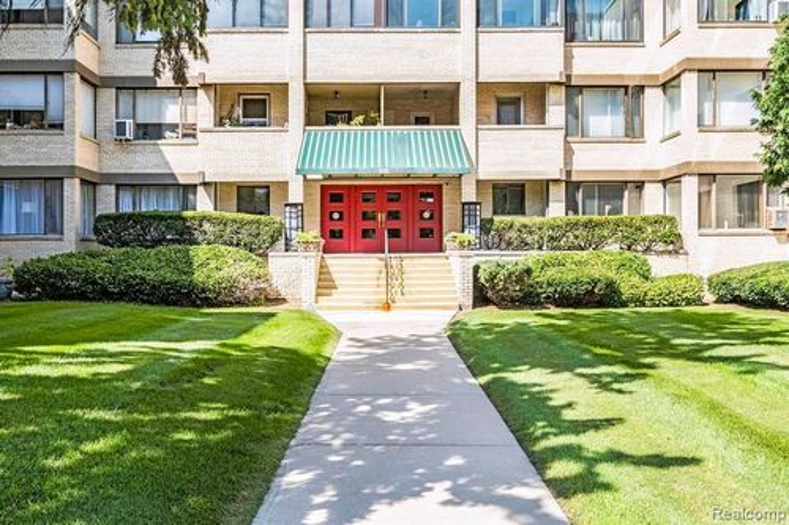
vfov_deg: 43.6
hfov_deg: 61.9
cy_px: 262
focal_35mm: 30
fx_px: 657
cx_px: 394
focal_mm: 20
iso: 1000
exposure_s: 1/500
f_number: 7.1
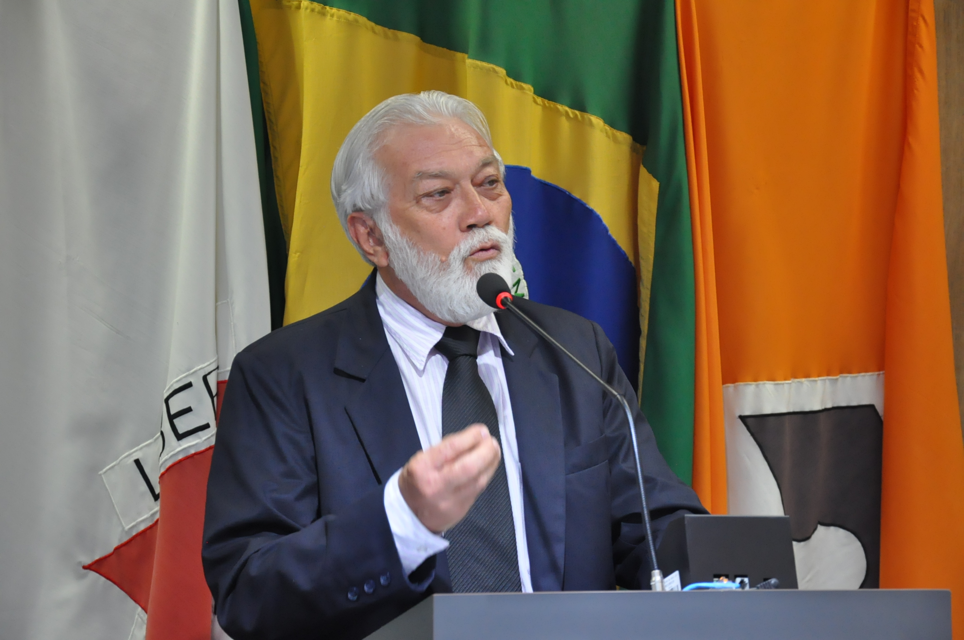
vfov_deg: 13.8
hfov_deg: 20.6
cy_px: 320
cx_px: 482
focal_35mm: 99
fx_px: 2648
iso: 2000
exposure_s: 1/80
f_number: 5.3
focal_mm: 66
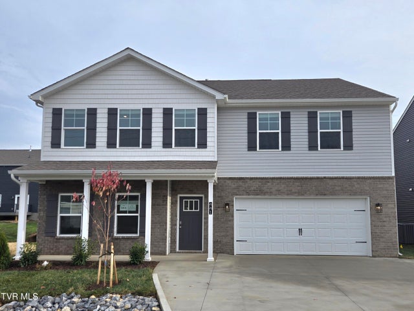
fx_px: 275
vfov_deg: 58.9
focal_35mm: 23
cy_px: 156
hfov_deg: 73.9
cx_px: 207
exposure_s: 1/1000
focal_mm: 5.4
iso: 25
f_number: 1.8
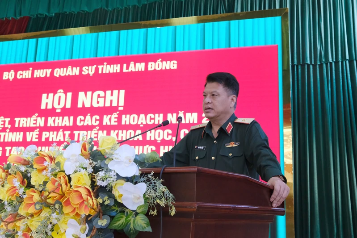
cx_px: 178
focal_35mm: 39
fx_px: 387
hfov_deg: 49.5
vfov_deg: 34.2
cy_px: 119
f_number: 7.1
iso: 2500
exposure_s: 1/50
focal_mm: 26
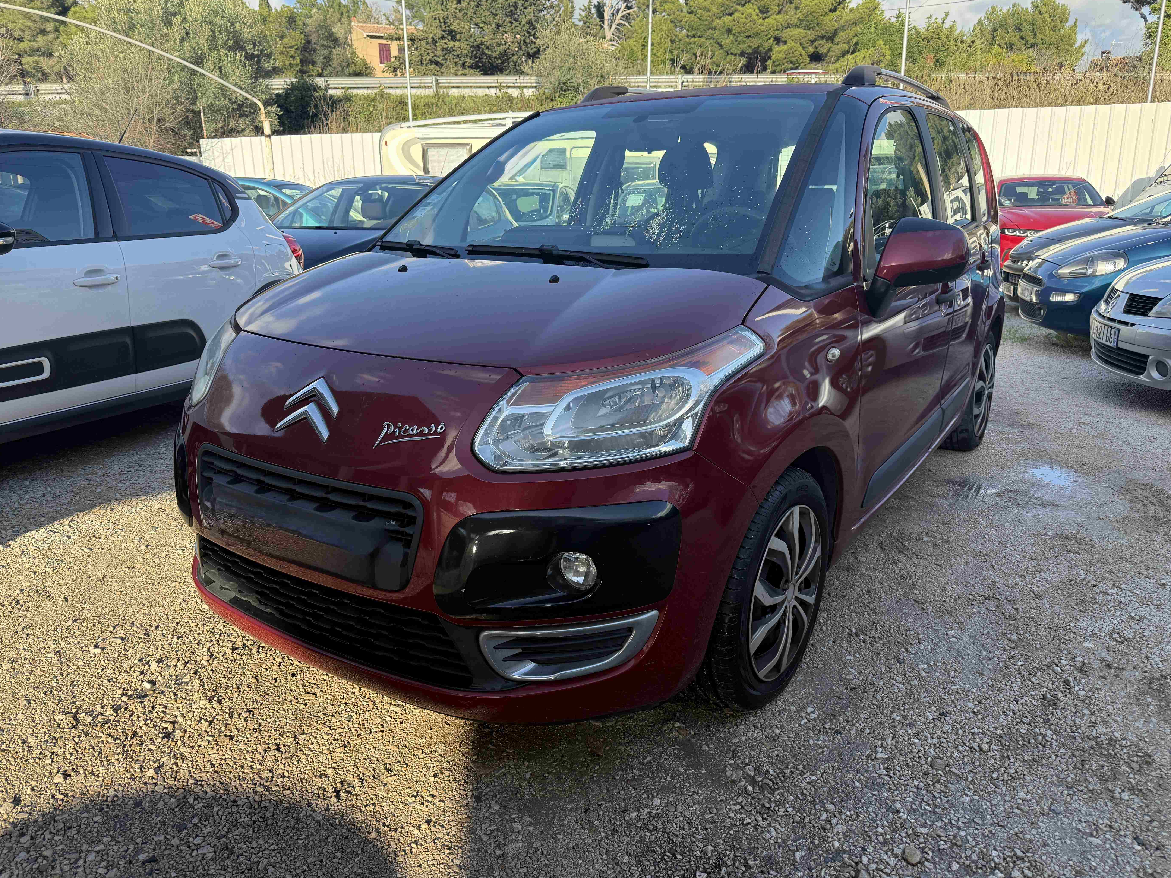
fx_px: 846
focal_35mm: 25
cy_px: 441
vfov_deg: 54.9
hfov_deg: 69.4
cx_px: 577
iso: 100
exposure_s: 1/1271
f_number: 1.78
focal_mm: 6.76
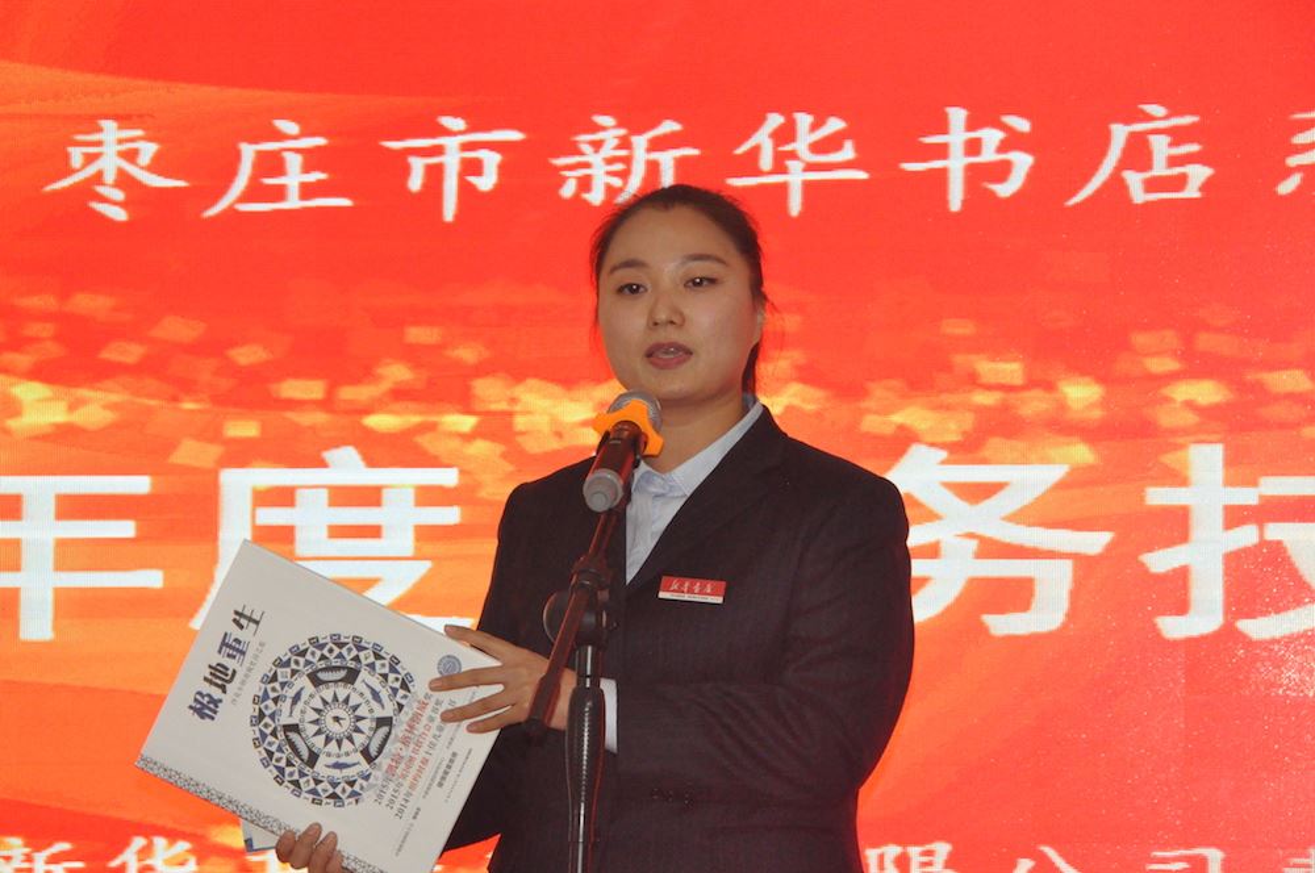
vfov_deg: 9.6
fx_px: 5198
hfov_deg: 14.4
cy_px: 436
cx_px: 658
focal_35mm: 142
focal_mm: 95
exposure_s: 1/200
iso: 3200
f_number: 10
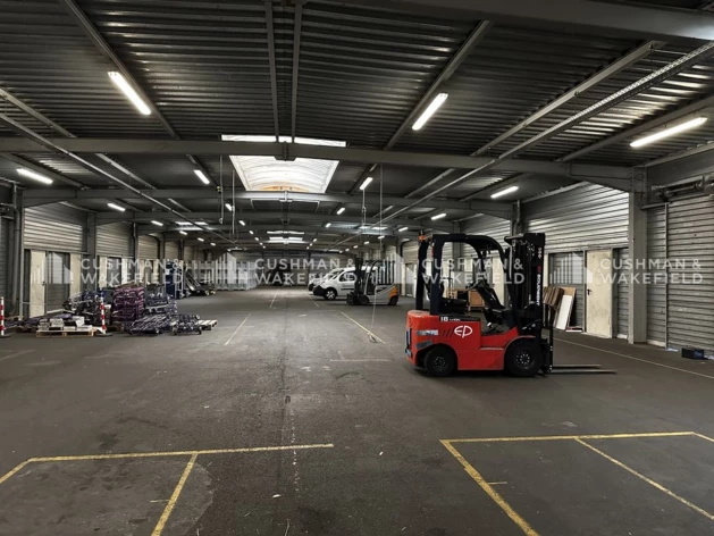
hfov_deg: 71.6
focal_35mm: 24
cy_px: 268
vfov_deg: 56.8
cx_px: 357
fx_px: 495
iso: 1000
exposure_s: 1/33
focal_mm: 6.86
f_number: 1.78
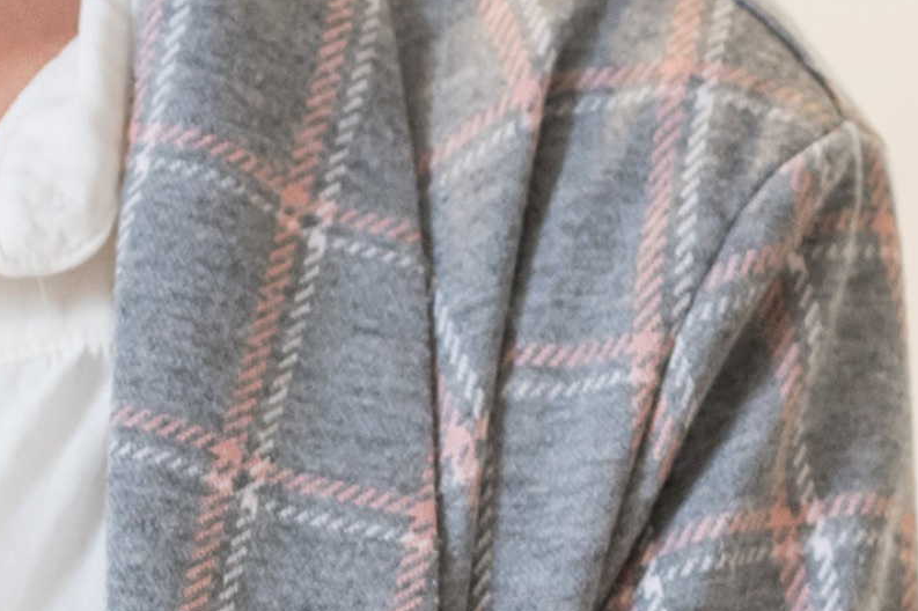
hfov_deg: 3.2
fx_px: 16516
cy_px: 250
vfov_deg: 2.1
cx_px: -382
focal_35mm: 648
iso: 800
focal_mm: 85
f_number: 2.8
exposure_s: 1/125
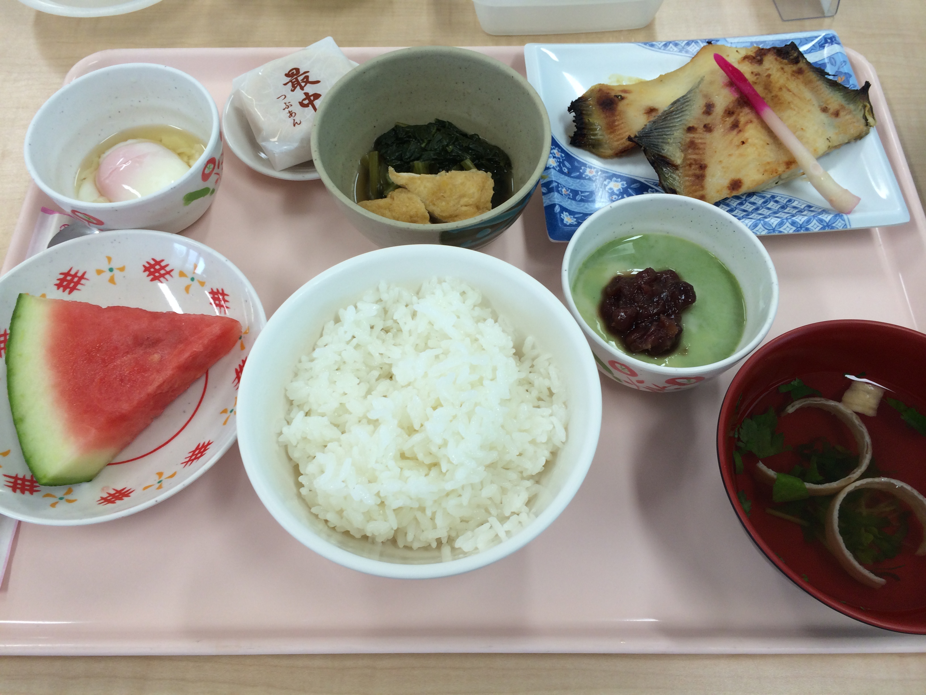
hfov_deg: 60.0
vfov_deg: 46.8
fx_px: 803
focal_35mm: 30
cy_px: 348
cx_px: 463
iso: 50
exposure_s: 1/60
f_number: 2.2
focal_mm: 4.12
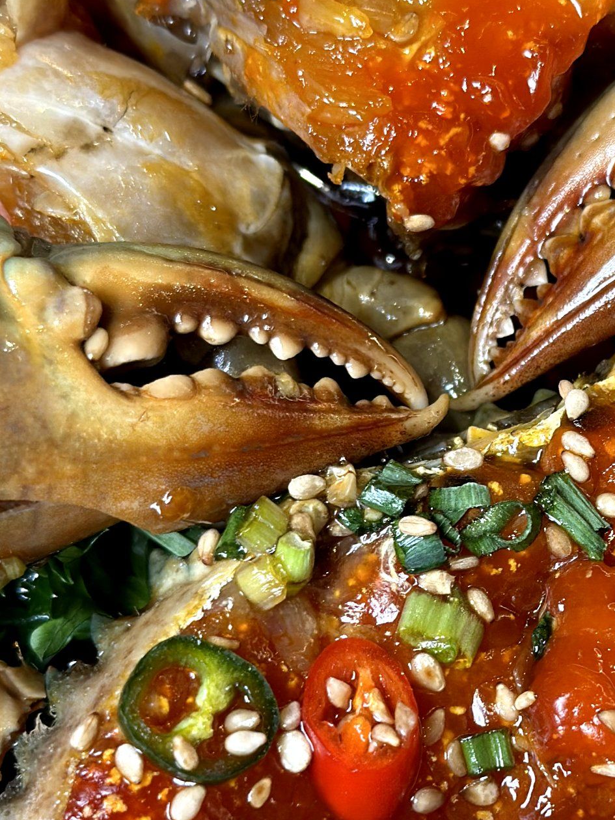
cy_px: 542
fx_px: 2464
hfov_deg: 14.1
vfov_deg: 18.8
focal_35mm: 104
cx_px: 573
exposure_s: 1/100
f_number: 1.78
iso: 100
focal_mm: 6.86
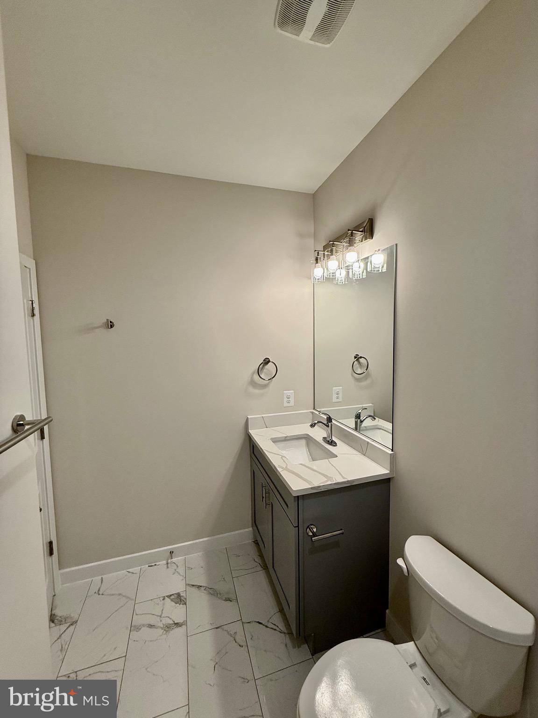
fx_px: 290
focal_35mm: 14
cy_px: 359
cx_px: 269
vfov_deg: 102.1
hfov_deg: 85.7
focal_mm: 2.22
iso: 80
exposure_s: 1/120
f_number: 2.2
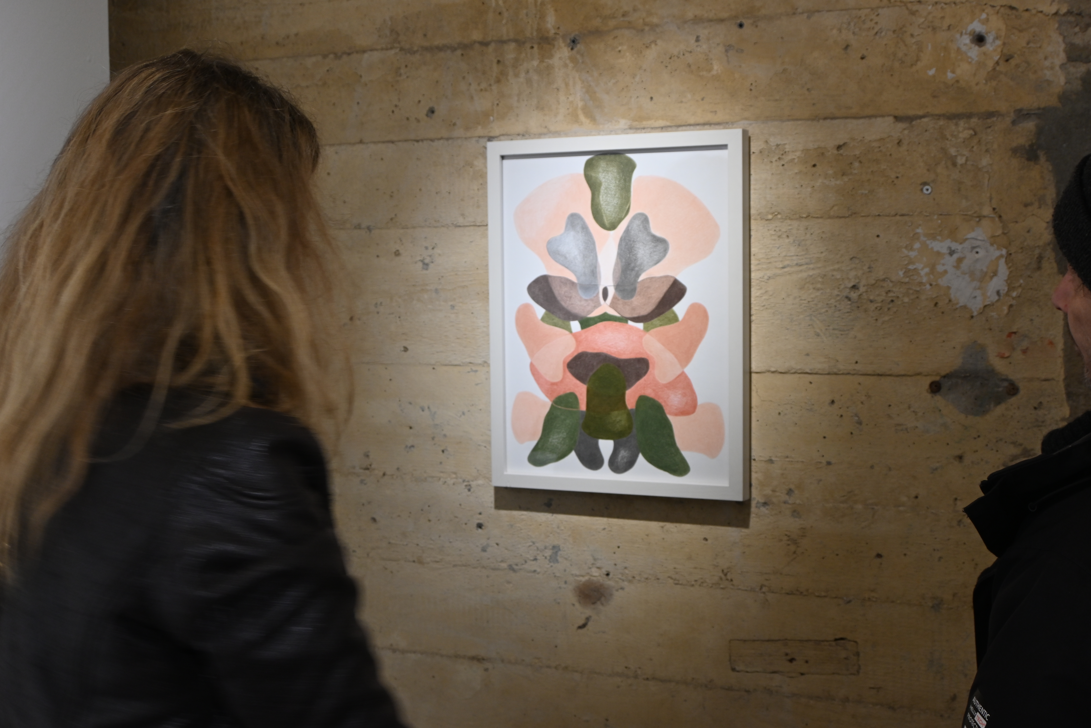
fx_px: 1386
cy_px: 364
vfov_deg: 29.4
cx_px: 546
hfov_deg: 43.0
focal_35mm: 46
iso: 400
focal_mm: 30.5
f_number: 6.3
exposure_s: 1/30
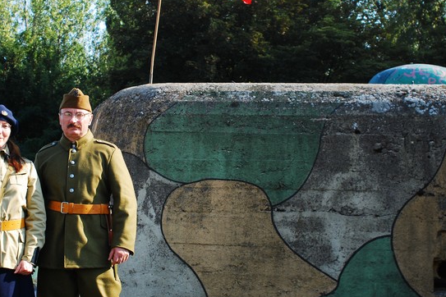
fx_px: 768
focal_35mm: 62
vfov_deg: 21.9
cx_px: 192
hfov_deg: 32.3
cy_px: 119
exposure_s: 1/500
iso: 320
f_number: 4.5
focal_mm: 28
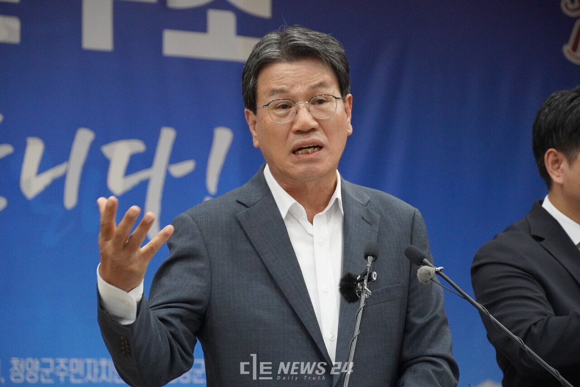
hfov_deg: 15.0
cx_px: 290
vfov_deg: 10.0
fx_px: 2199
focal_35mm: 136
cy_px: 194
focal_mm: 91
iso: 6400
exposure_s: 1/125
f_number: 5.6
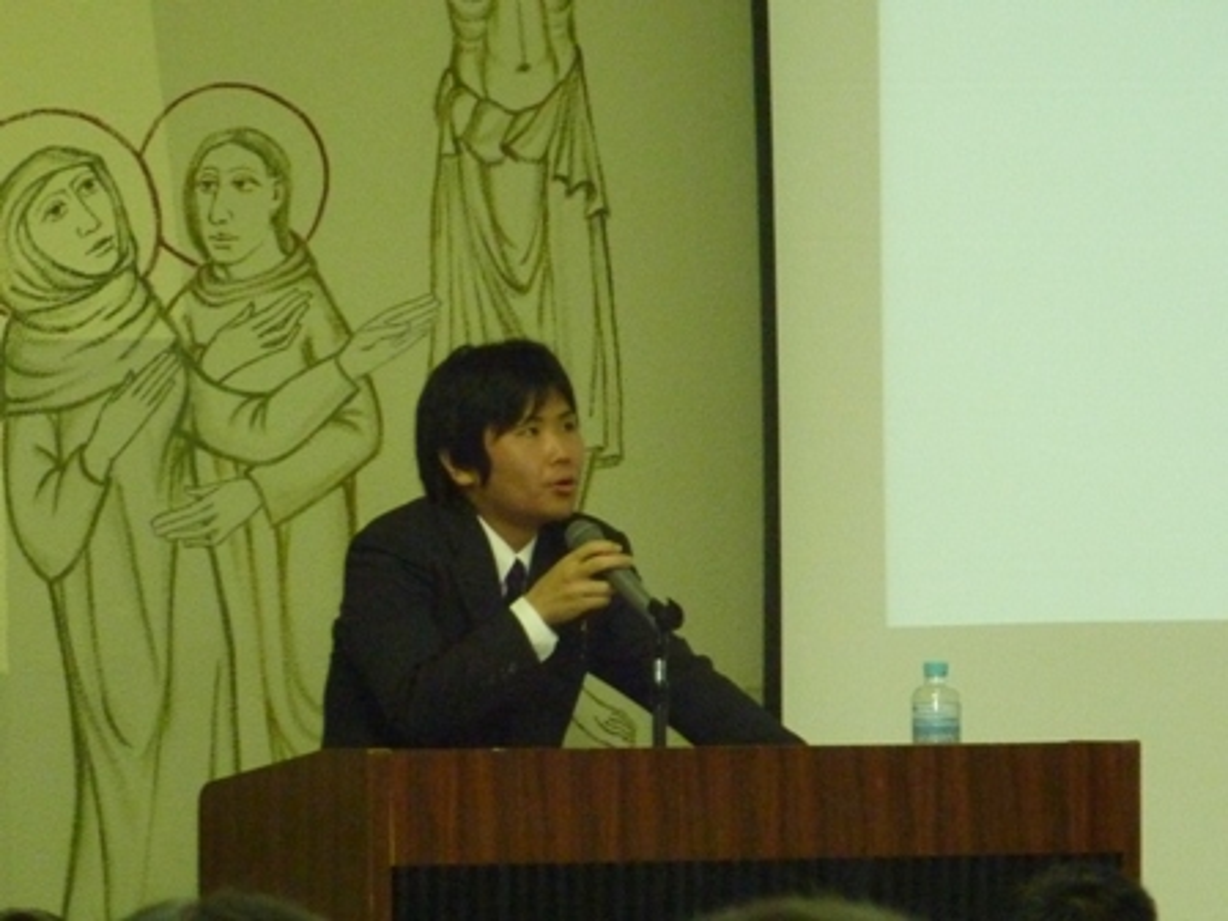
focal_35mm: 282
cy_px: 460
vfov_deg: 5.3
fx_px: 10004
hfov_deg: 7.0
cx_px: 614
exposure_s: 1/50
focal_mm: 32.1
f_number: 4.5
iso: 800
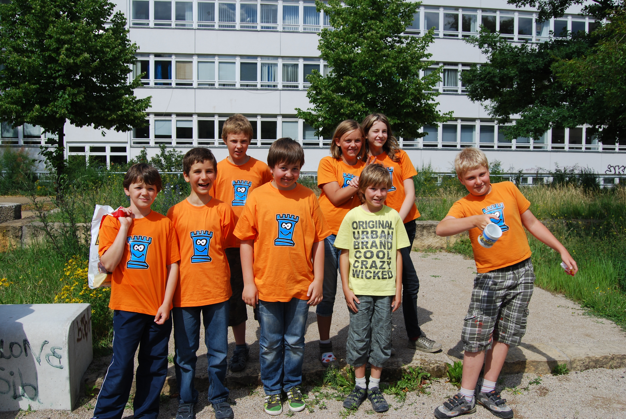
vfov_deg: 43.7
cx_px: 313
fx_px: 522
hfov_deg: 61.9
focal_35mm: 30
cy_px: 210
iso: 100
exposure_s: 1/250
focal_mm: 20
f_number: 8
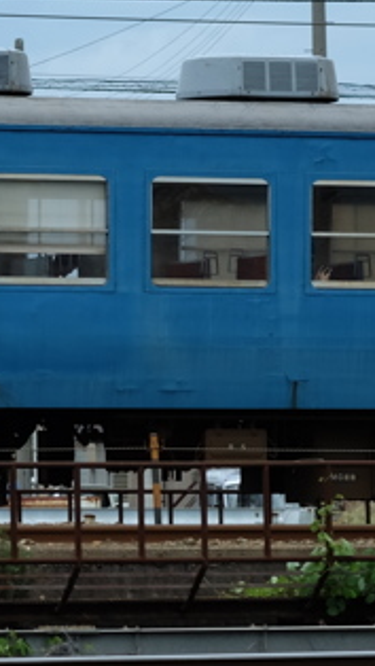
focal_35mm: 307
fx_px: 5418
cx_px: -30
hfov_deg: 4.0
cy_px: 566
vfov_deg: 7.0
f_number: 4
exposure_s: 1/2000
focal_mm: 60
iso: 200
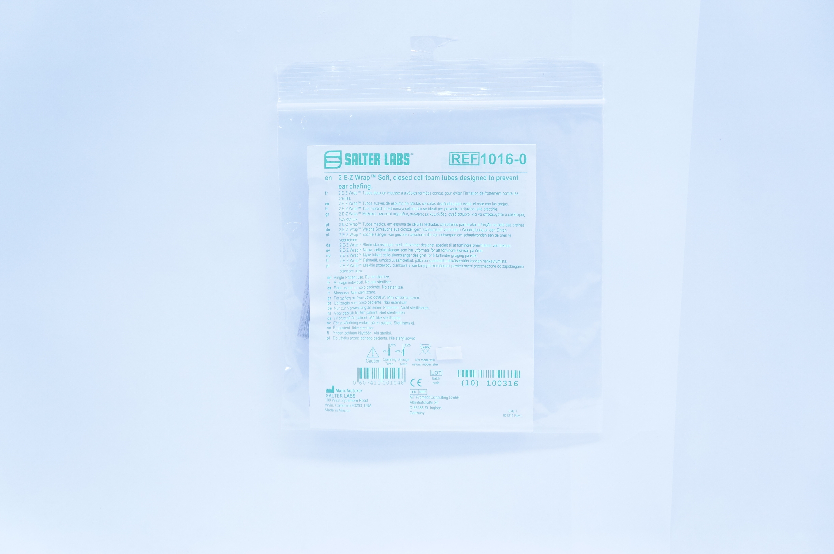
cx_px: 417
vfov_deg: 28.9
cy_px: 277
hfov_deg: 42.4
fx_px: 1076
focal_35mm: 46
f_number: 4
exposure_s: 1/200
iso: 800
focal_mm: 31
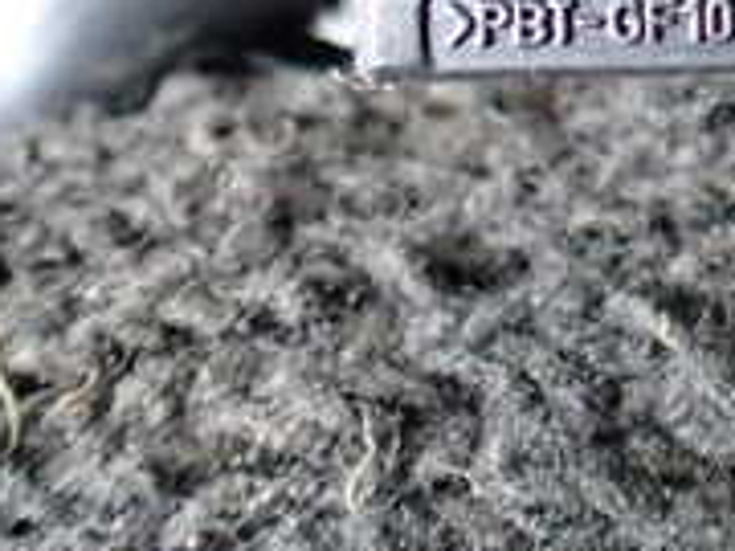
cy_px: -331
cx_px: 878
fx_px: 2123
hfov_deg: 18.6
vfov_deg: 13.7
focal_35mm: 100
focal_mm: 5.4
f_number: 2.3
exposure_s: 1/50
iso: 800
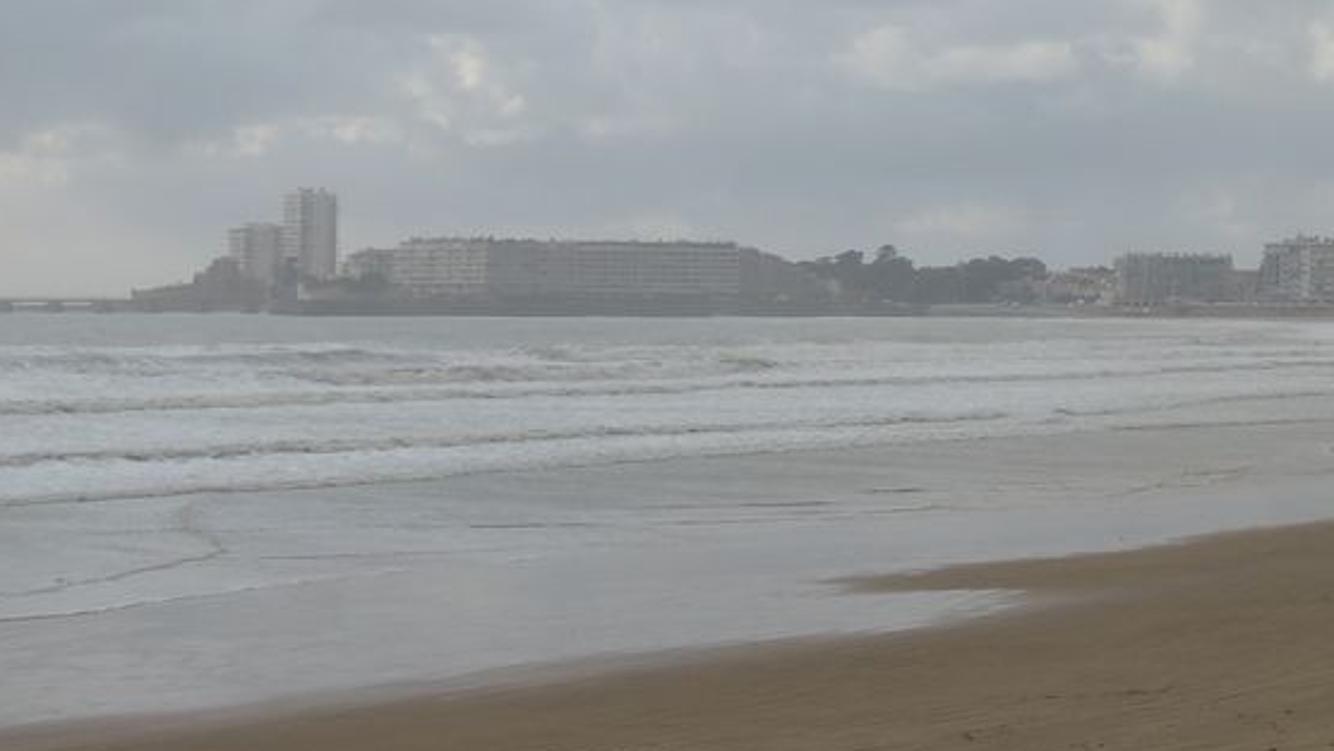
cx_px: 1113
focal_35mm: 98
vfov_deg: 12.3
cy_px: 204
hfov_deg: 21.4
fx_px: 3467
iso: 90
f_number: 4
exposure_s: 1/60
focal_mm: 10.7
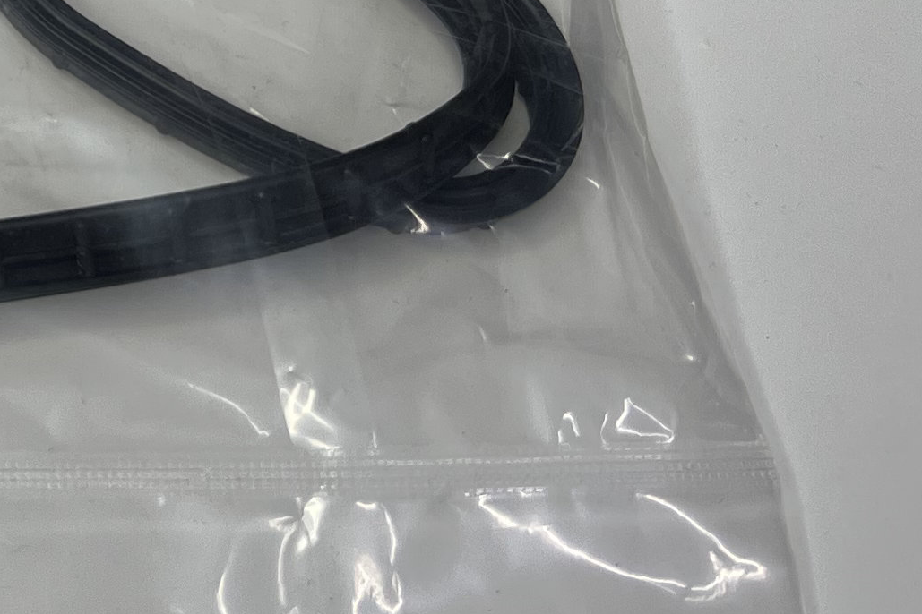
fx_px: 2715
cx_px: -591
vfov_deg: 12.2
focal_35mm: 106
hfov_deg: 16.8
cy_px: -343
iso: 32
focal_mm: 5.7
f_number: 1.5
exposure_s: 1/139
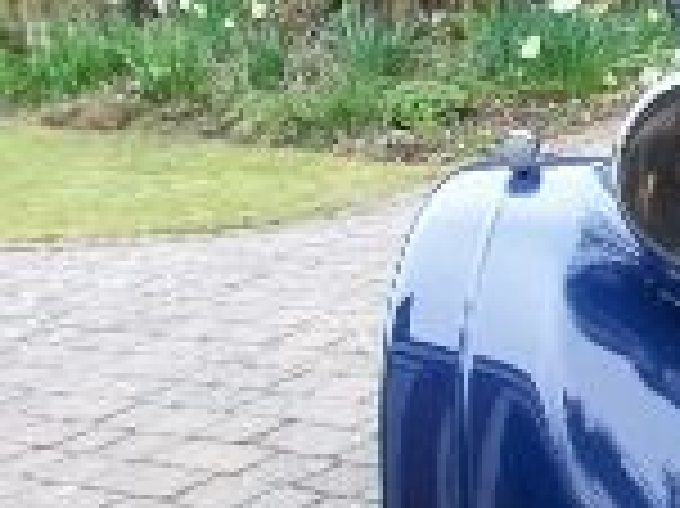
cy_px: 346
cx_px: 1000
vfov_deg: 16.0
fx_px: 1806
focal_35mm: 92
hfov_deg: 18.9
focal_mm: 5.7
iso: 80
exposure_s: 1/131
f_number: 2.9
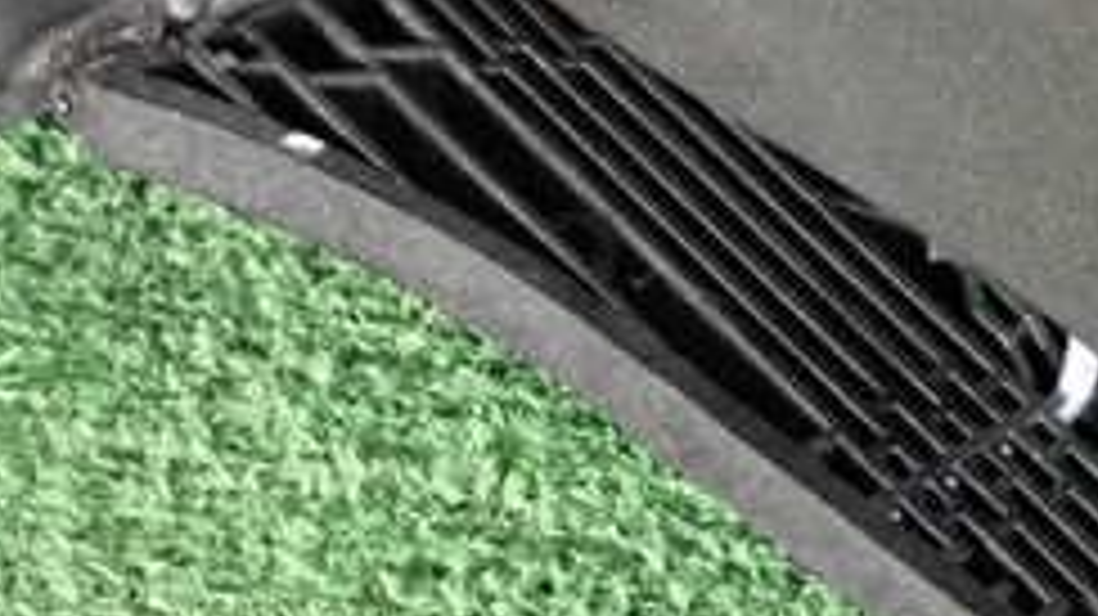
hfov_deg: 16.8
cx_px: 954
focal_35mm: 126
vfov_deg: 9.6
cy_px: 463
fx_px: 3667
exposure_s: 1/125
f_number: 3.1
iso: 2500
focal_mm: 8.4
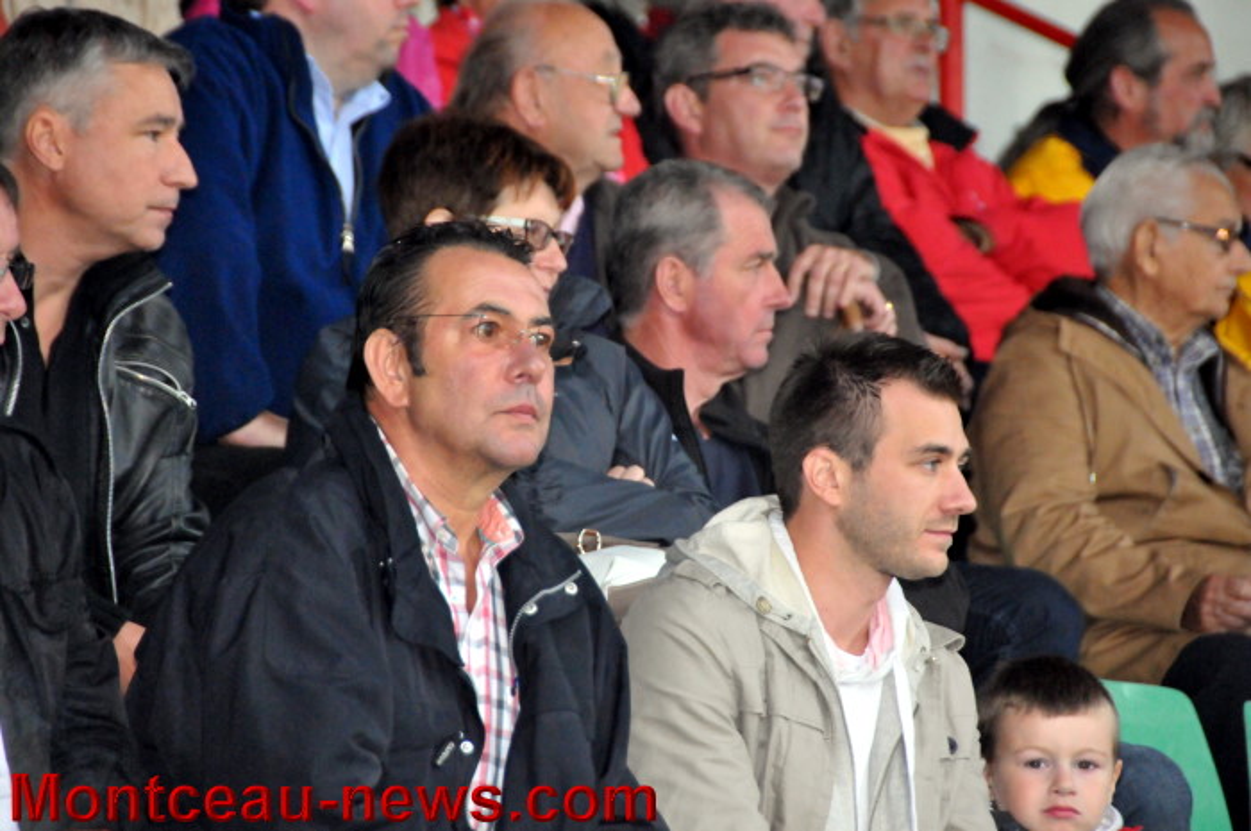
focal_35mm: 300
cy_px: 416
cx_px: 626
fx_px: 10413
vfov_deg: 4.6
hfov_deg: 6.9
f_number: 5.6
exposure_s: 1/160
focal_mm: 200
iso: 3200
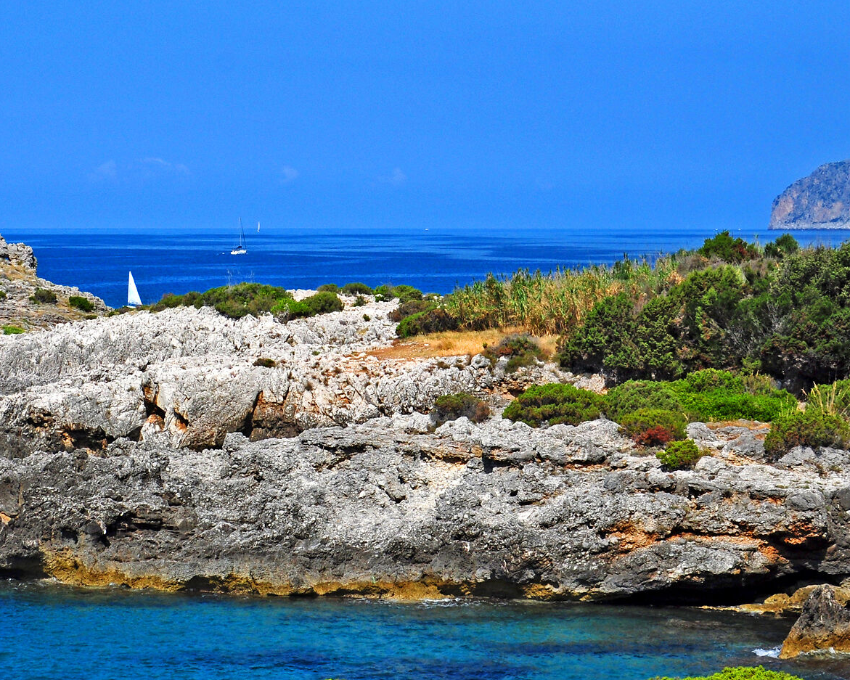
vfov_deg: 12.7
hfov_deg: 15.8
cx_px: 167
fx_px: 3044
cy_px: 377
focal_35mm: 121
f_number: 11
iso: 200
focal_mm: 42
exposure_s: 1/500
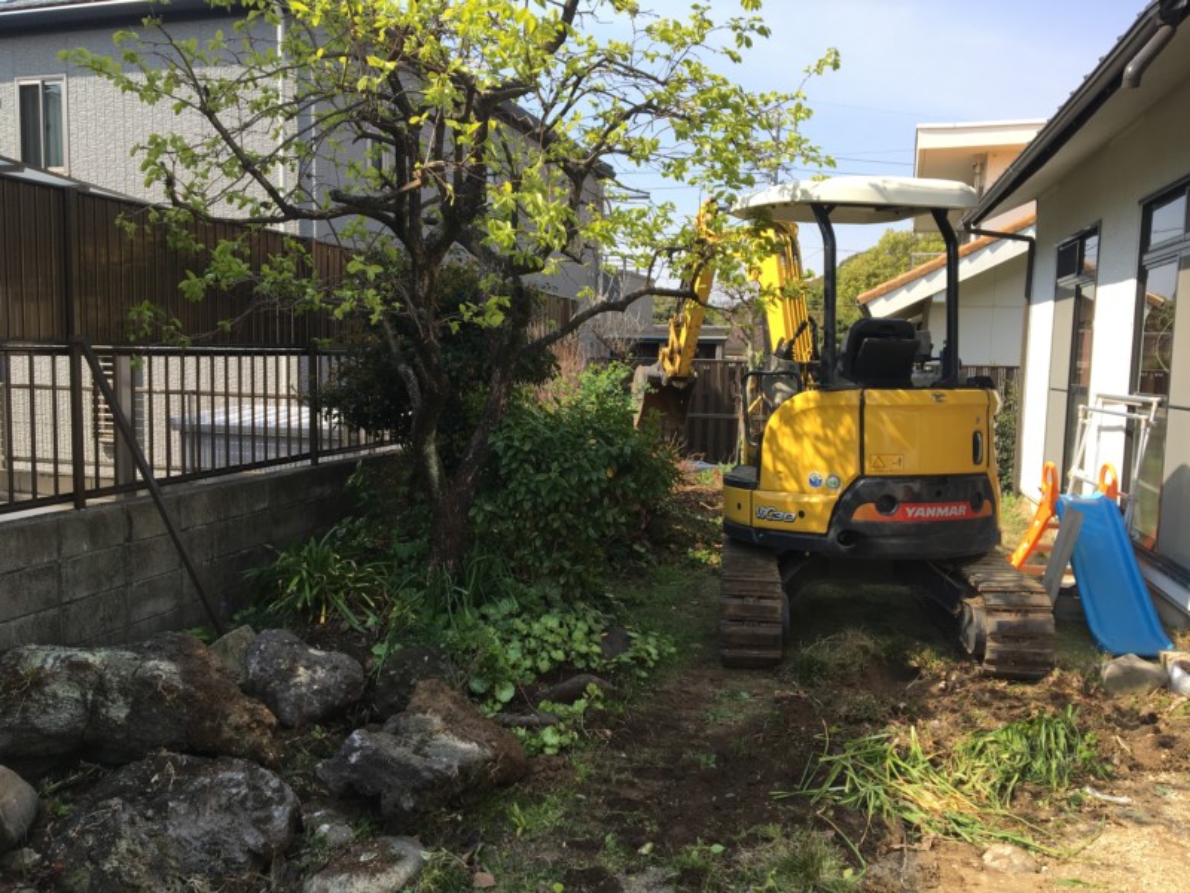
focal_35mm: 29
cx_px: 595
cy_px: 446
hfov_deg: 61.7
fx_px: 997
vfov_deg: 48.2
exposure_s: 1/754
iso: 25
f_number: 2.2
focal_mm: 4.15
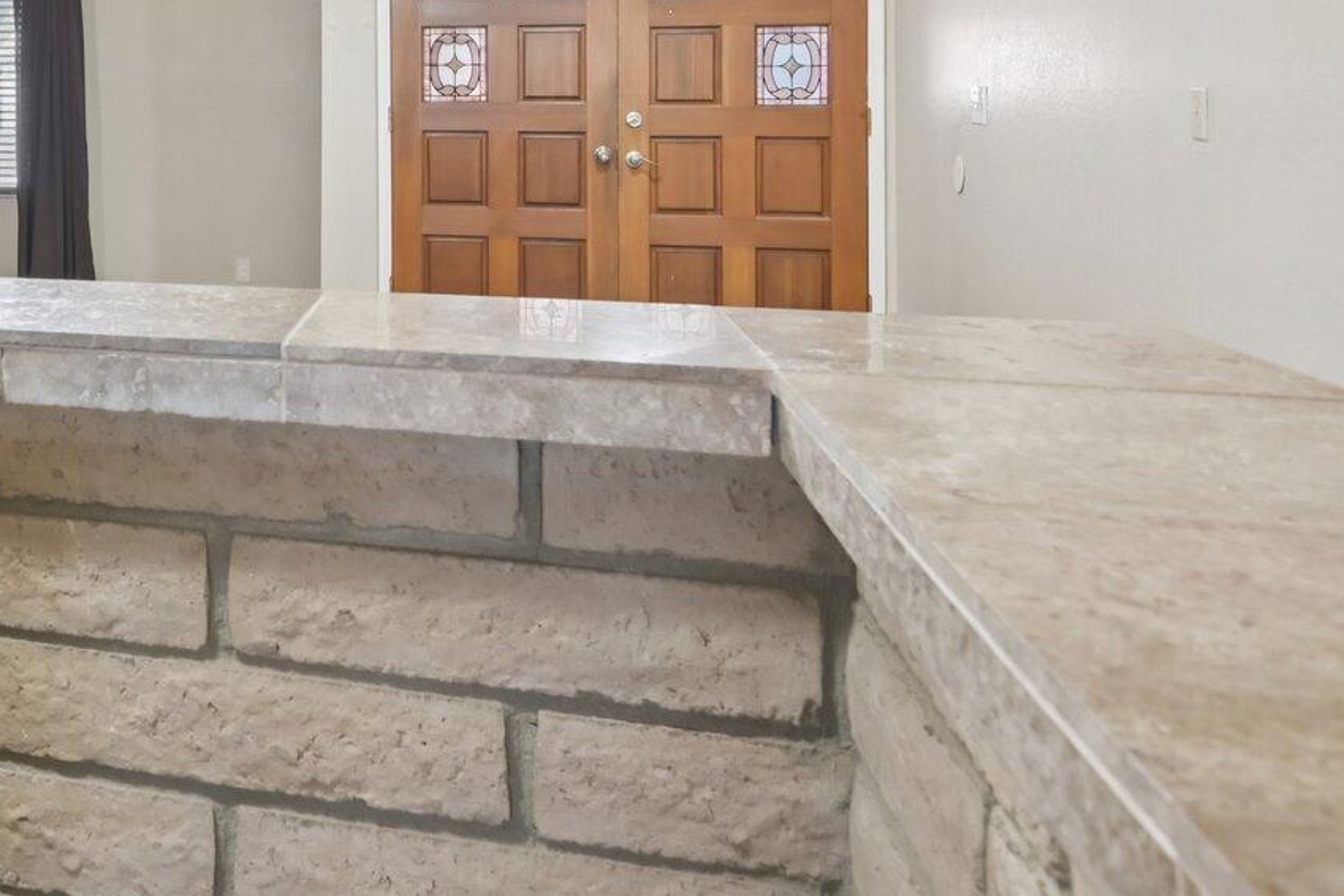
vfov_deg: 31.1
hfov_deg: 40.7
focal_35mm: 41
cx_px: -33
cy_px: 88
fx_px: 1531
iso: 500
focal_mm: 17
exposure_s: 1/6
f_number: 8
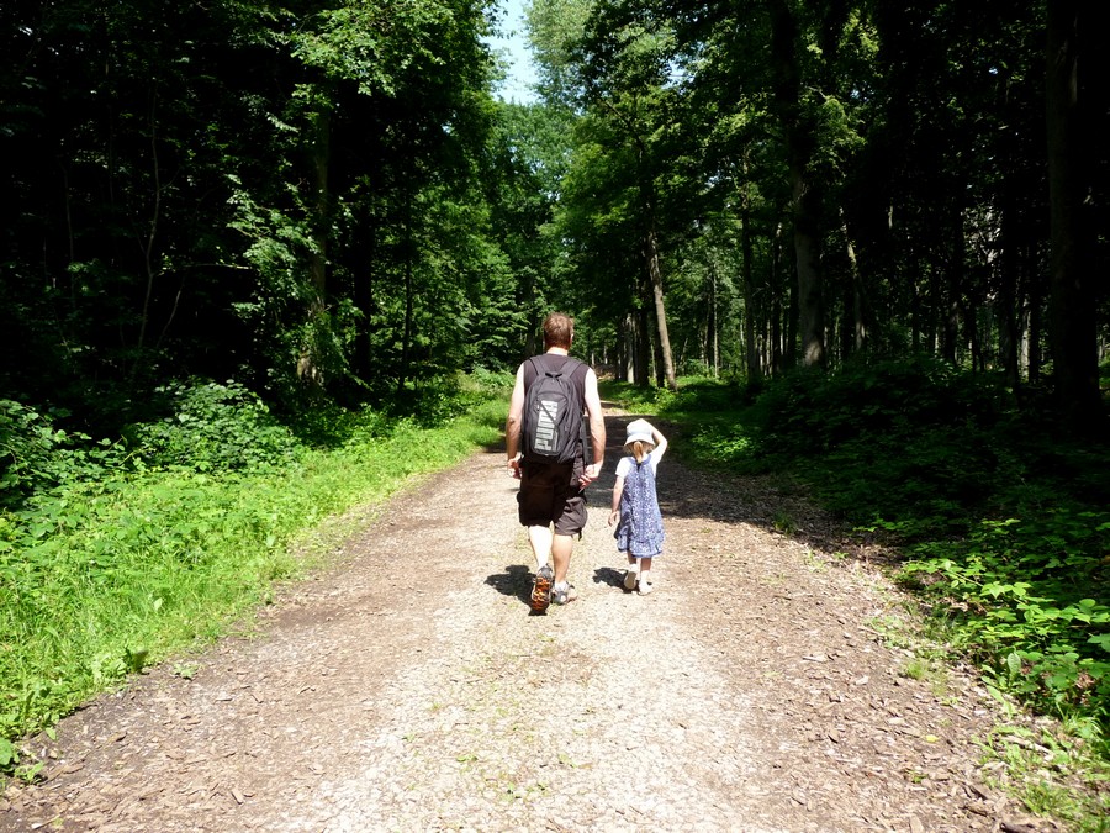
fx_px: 898
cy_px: 416
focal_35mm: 28
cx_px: 555
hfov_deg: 63.4
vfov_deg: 49.7
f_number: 3.3
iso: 160
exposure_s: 1/500
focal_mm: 4.7
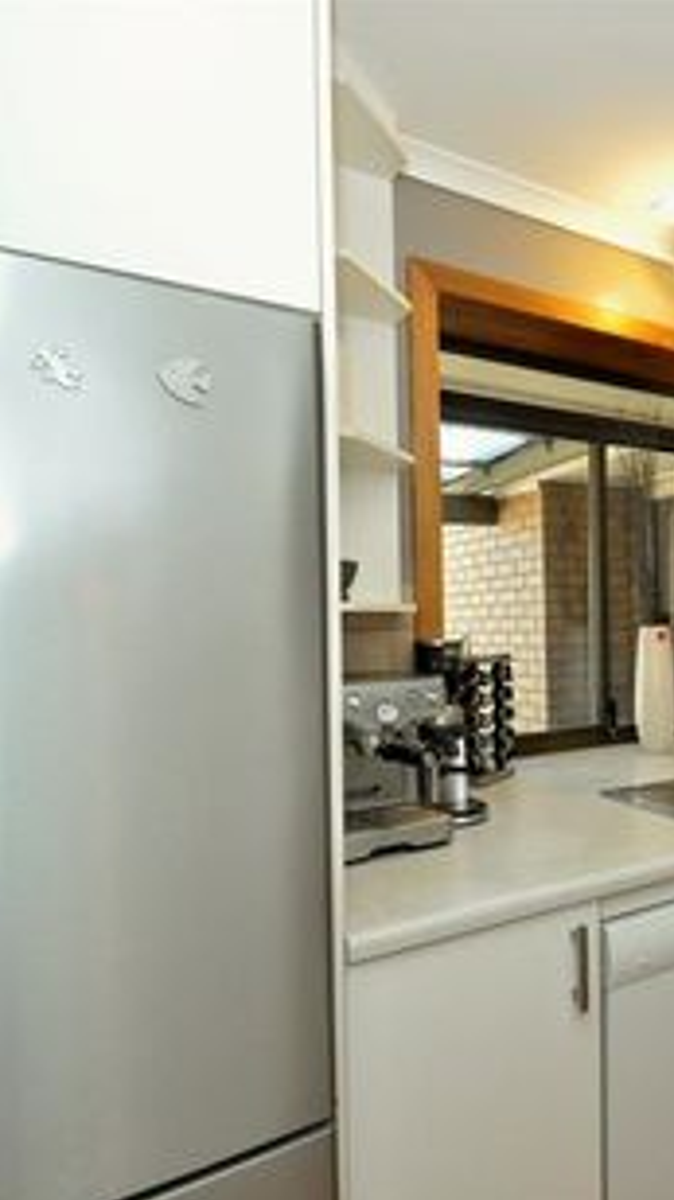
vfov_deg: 76.3
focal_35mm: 24
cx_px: 662
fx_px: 763
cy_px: 606
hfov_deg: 41.8
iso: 3200
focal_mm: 10
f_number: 4.8
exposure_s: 1/180
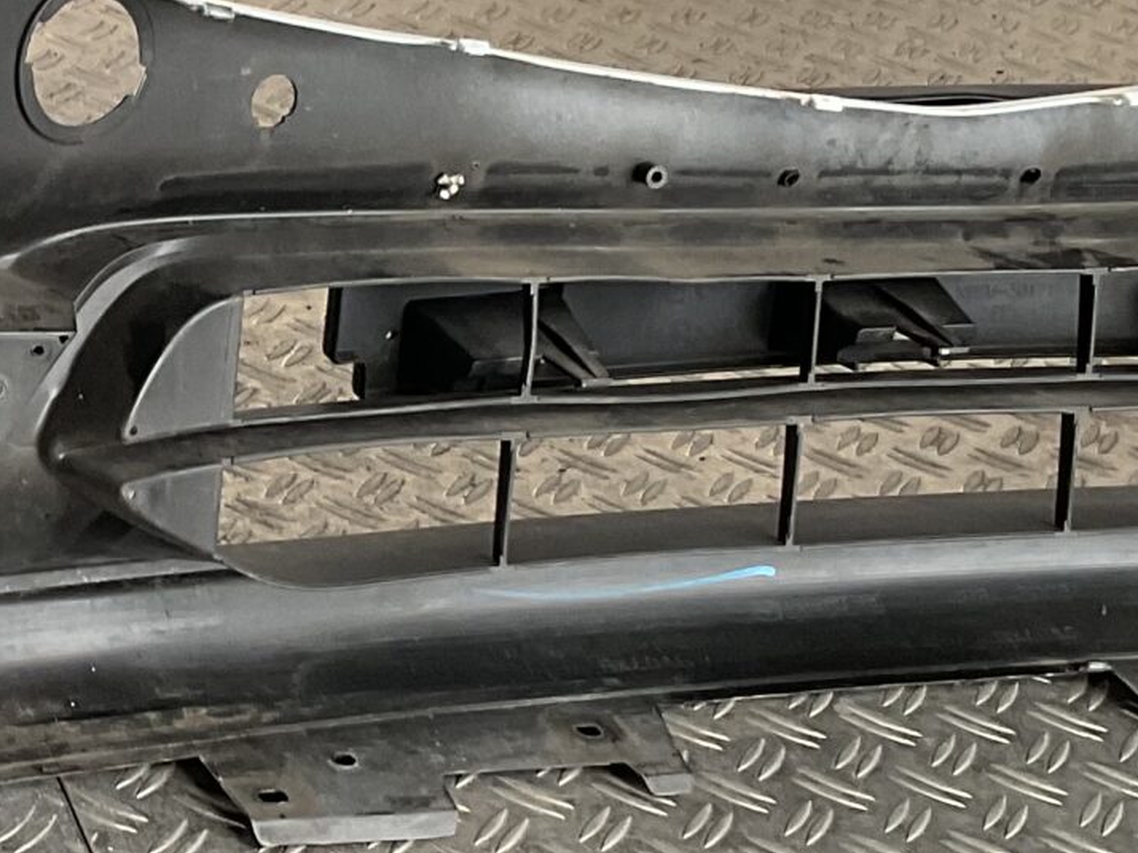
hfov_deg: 18.4
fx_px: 3418
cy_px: 456
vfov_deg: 14.2
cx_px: -5
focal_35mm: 104
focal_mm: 3
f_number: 1.8
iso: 50
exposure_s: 1/50
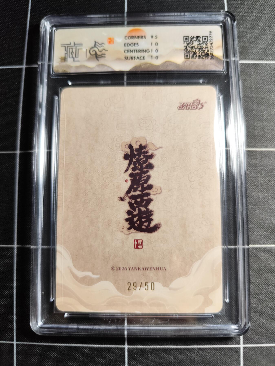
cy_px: 183
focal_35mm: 23
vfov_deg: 73.9
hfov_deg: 58.9
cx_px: 138
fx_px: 244
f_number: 1.65
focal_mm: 6.14
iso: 320
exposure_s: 1/100
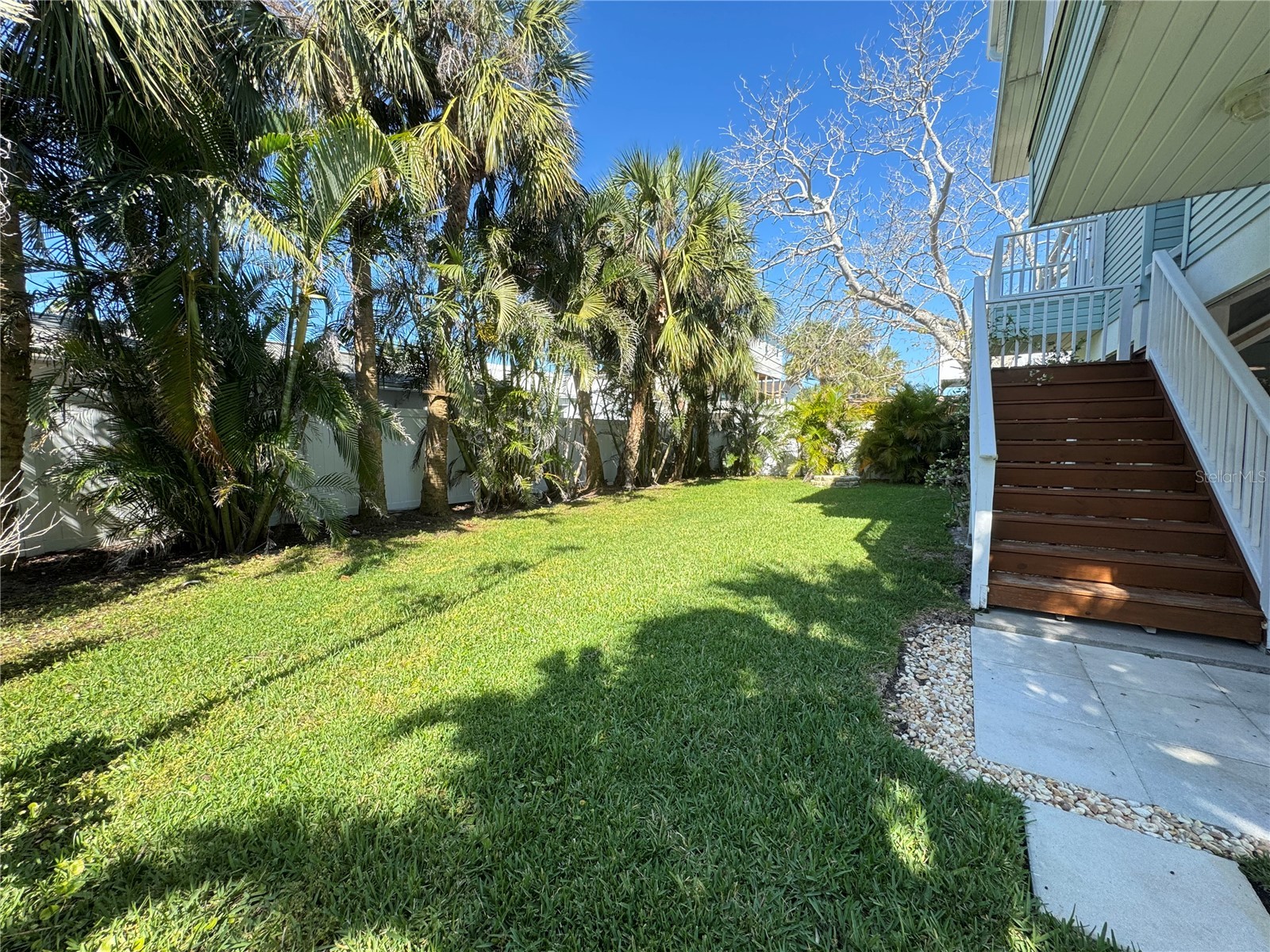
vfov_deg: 85.7
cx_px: 635
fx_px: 514
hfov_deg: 102.1
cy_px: 476
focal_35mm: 14
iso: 40
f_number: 2.2
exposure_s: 1/421
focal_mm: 2.22
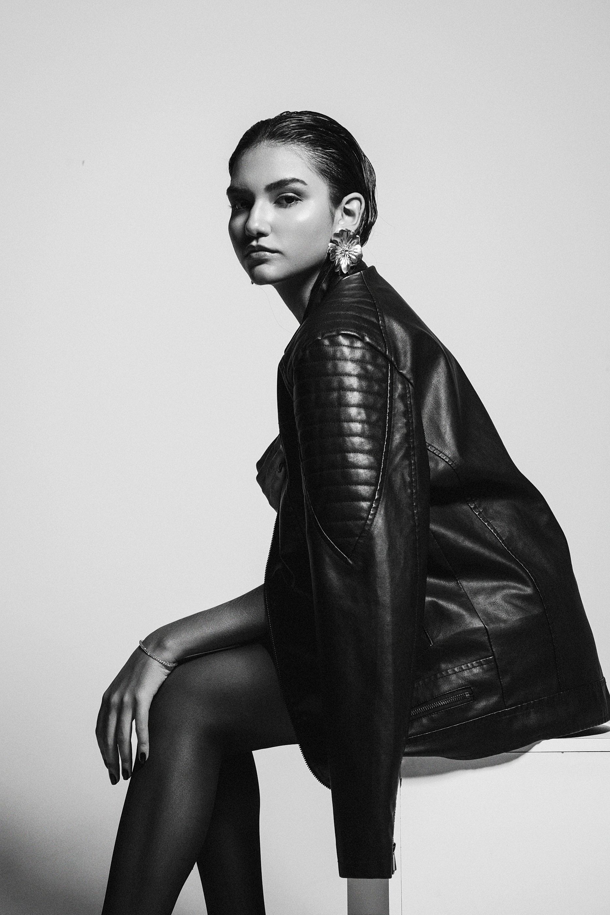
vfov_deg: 27.0
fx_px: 1906
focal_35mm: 75
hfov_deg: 18.2
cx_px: 305
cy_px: 458
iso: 200
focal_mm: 75
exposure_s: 1/100
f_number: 8
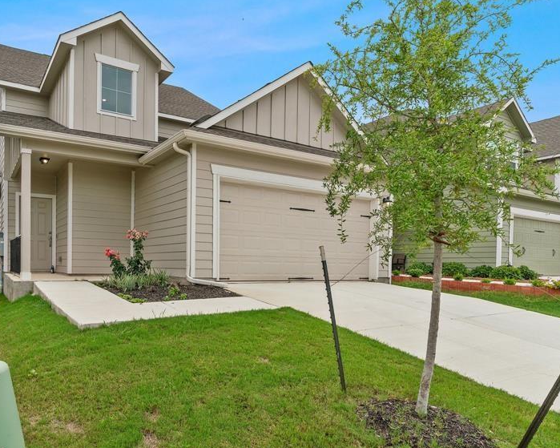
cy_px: 258
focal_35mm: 22
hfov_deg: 71.4
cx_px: 161
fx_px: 365
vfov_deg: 62.8
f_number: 8
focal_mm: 16
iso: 400
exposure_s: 1/800
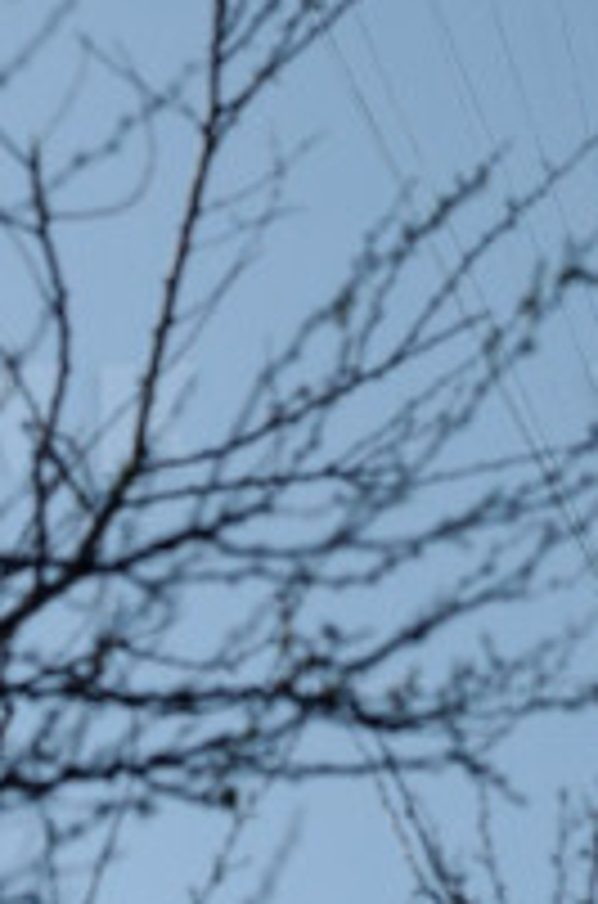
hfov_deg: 4.3
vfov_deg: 6.6
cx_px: 699
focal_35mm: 314
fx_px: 7864
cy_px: 9
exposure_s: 1/1250
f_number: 6.3
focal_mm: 70
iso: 160
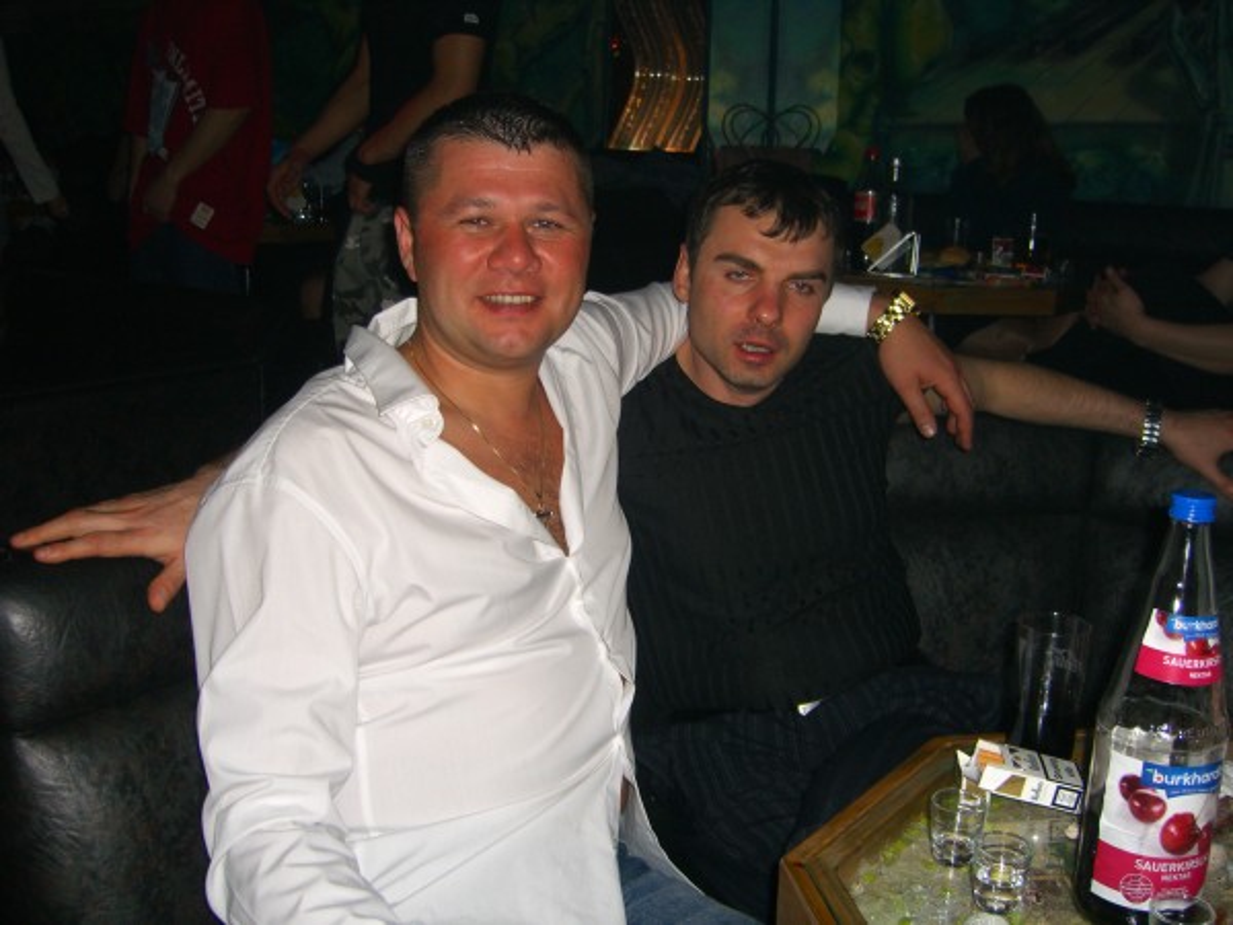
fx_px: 1354
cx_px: 616
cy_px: 462
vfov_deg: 37.7
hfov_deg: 49.0
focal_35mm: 38
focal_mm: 7.9
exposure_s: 1/60
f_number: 2.8
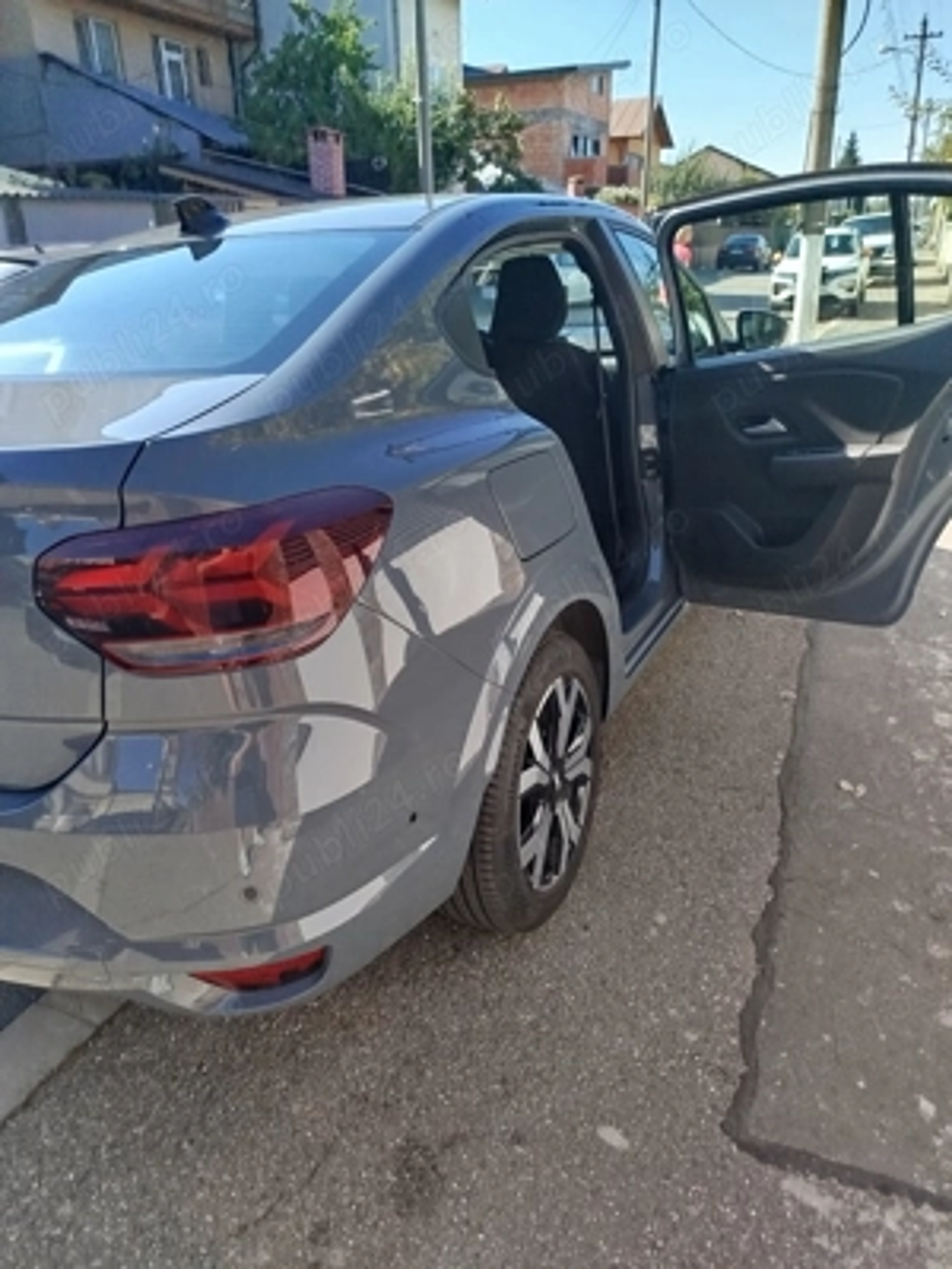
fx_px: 880
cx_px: 476
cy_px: 634
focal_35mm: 24
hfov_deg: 56.8
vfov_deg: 71.6
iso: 50
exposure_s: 1/346
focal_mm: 5.31
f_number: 1.7
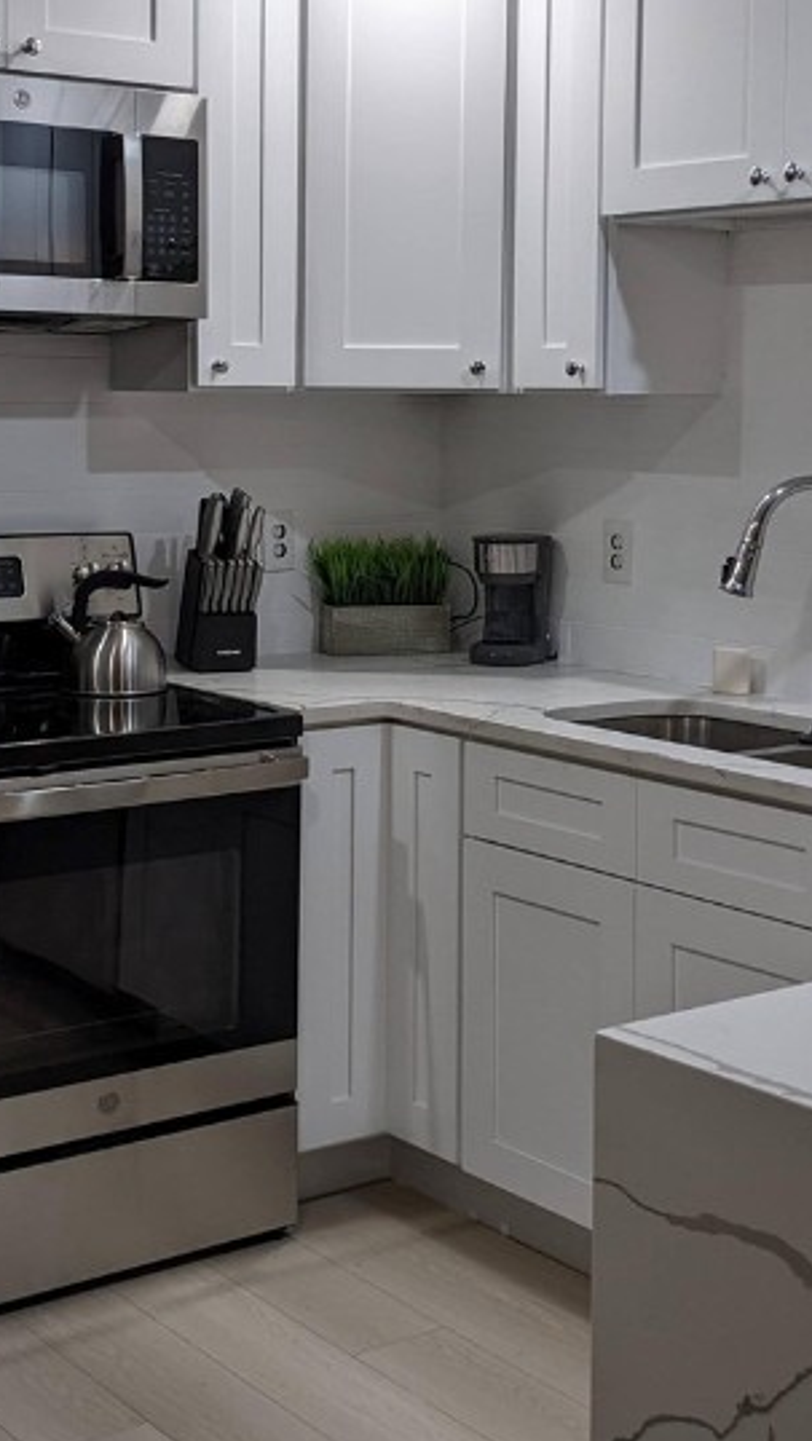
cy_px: 552
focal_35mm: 56
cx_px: 348
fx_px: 2142
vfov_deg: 37.0
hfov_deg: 21.5
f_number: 1.73
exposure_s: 1/60
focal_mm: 4.38
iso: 48
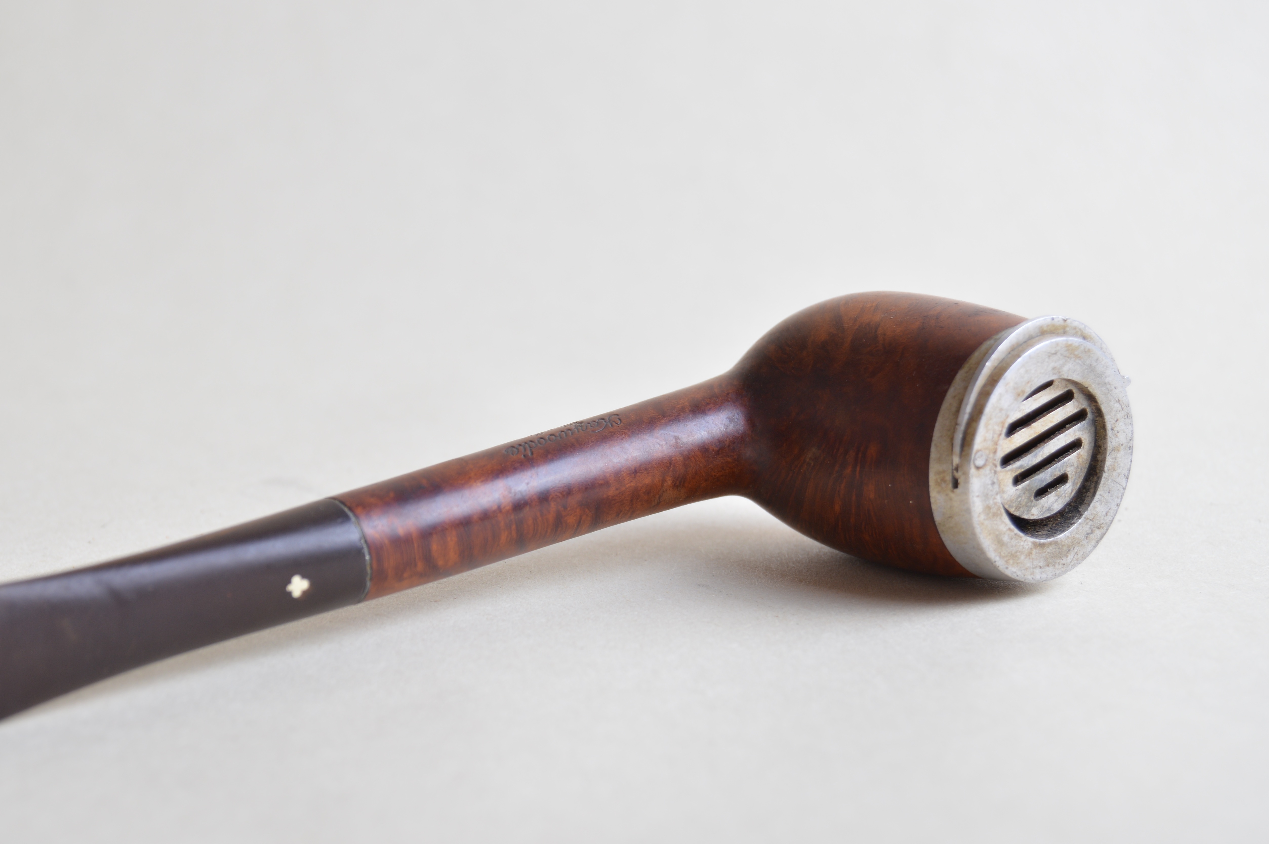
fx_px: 3170
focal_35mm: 90
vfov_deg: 15.2
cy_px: 432
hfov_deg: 22.6
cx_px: 555
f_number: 7.1
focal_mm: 50
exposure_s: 1/20
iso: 100
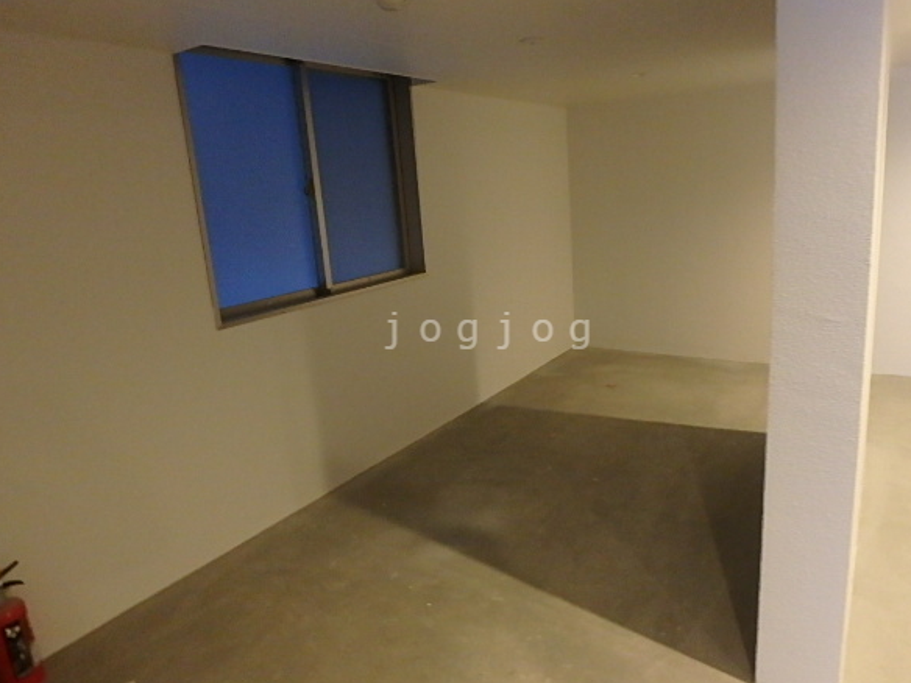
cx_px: 491
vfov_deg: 58.9
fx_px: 605
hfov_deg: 73.8
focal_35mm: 23
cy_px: 331
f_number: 3.5
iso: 800
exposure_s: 1/10
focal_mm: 3.7
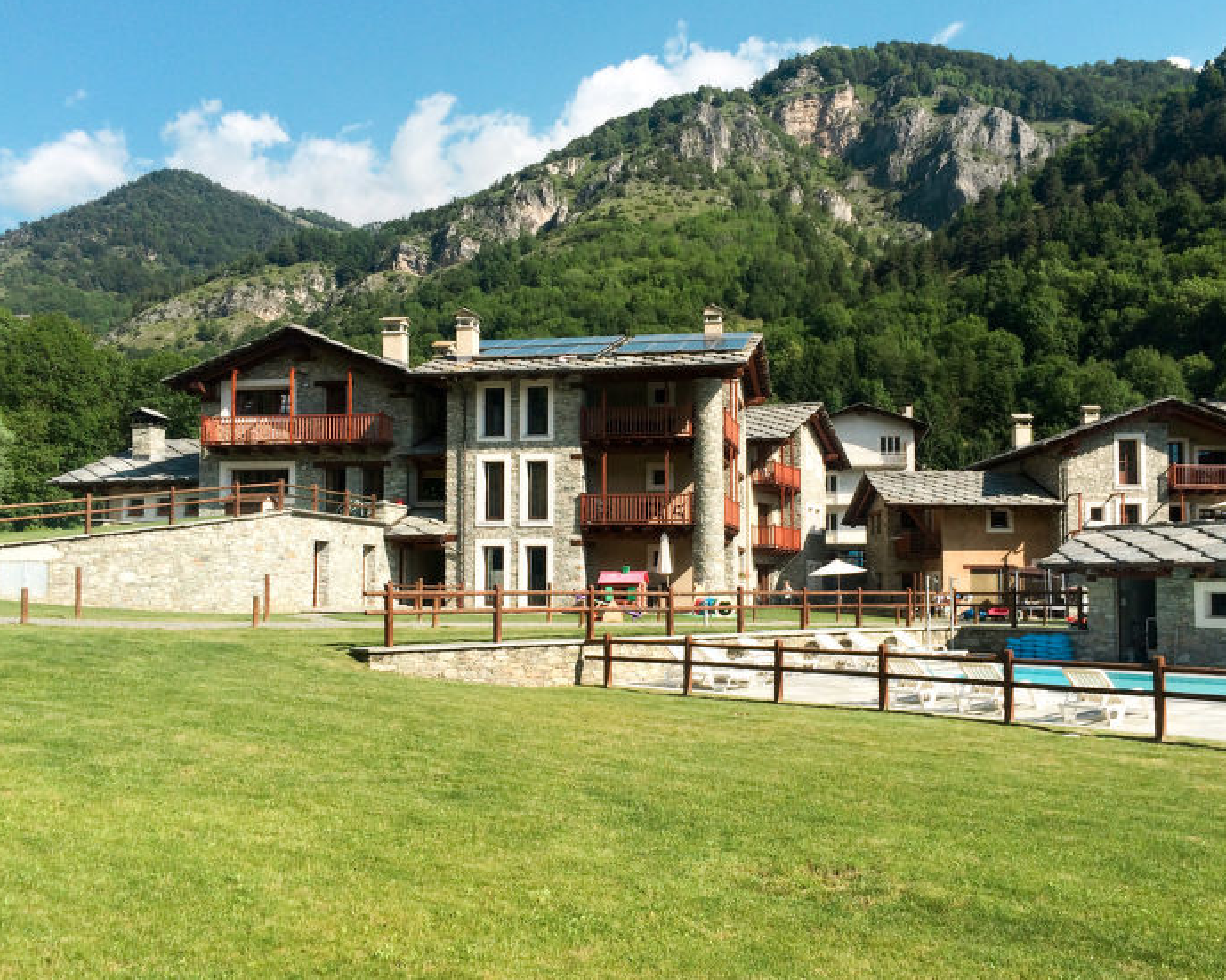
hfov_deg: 57.1
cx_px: 666
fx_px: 1125
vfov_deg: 47.1
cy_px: 493
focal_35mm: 31
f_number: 2.2
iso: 32
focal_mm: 4.15
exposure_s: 1/2415
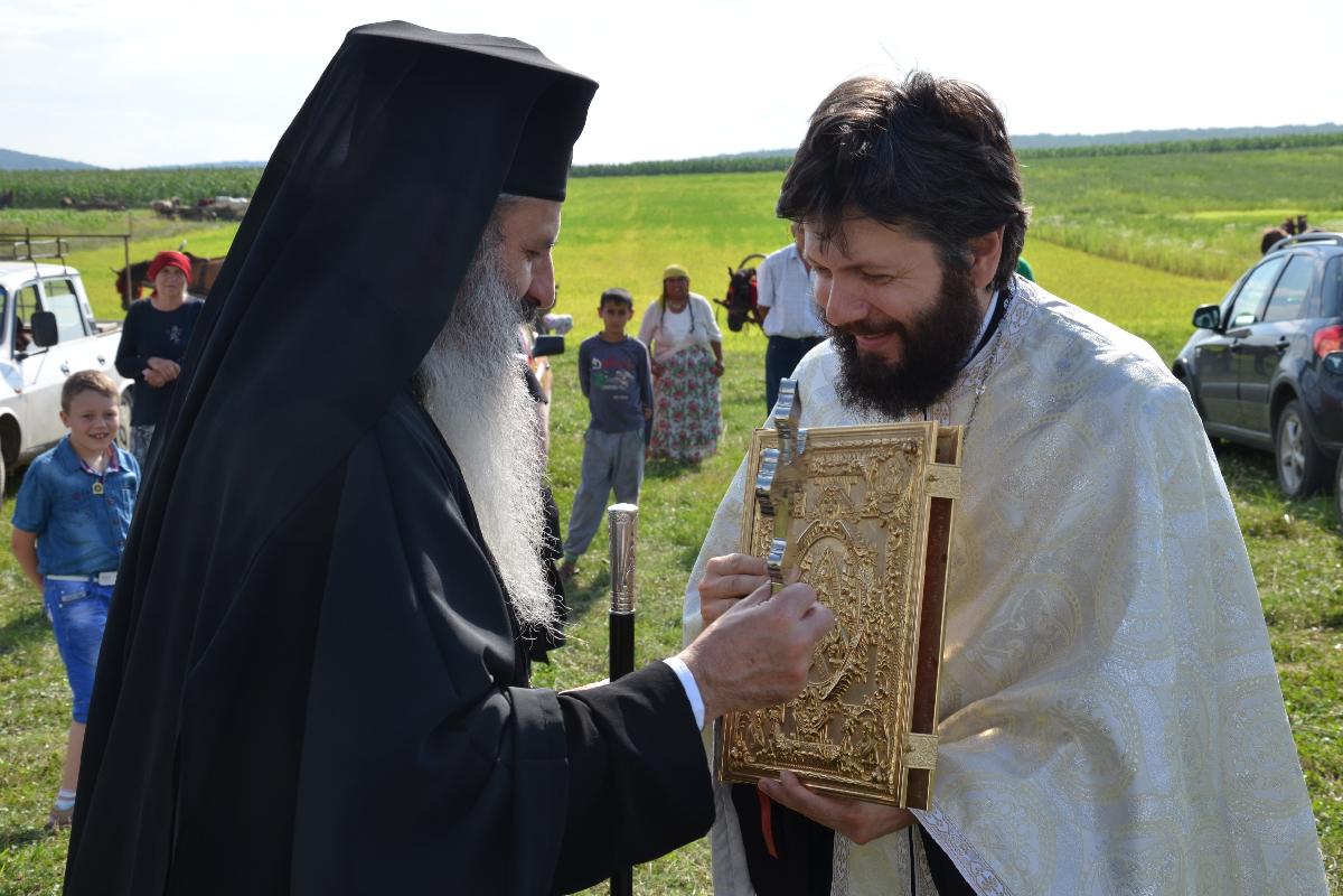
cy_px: 448
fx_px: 1958
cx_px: 672
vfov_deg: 25.8
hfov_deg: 37.9
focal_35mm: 52
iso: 200
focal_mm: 35
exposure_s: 1/320
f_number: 9
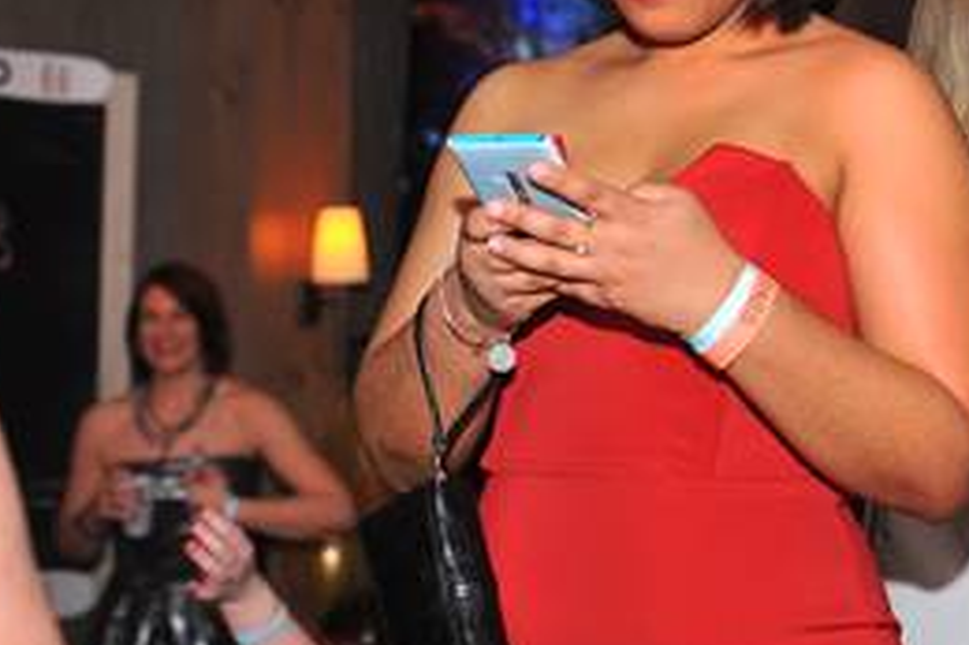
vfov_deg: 14.6
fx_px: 2502
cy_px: 160
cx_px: 786
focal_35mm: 93
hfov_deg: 21.6
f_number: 3.5
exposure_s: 1/100
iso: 1250
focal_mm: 44
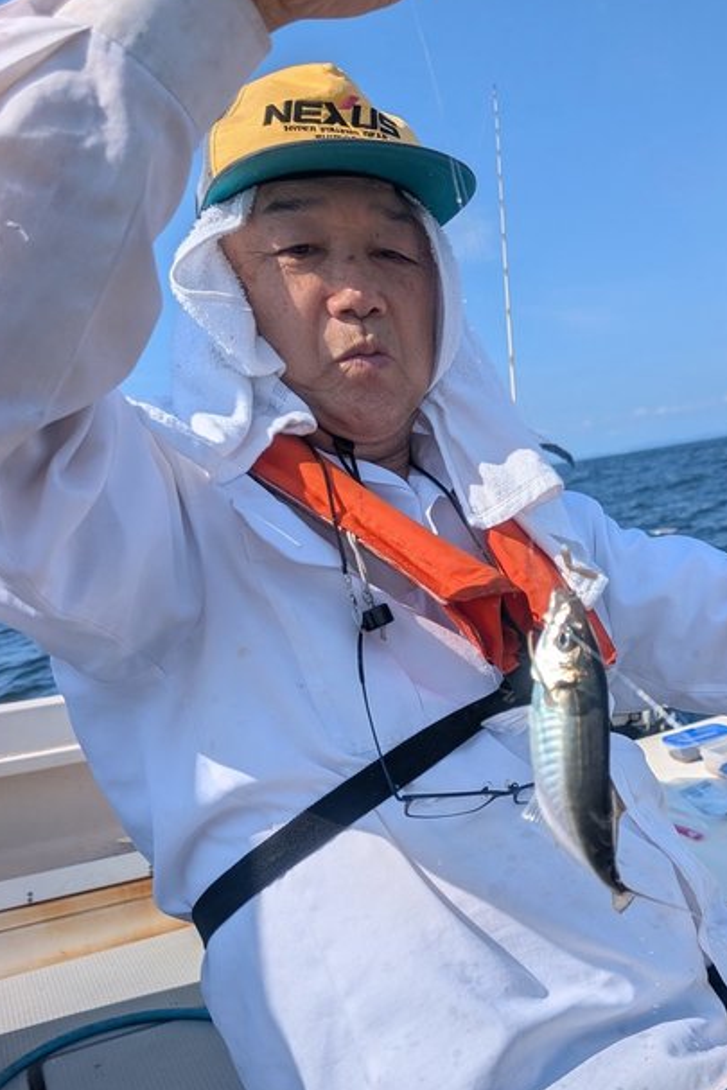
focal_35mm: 35
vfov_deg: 53.5
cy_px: 709
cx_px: 553
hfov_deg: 36.9
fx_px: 1060
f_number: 1.68
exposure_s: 1/1689
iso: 19
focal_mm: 6.9
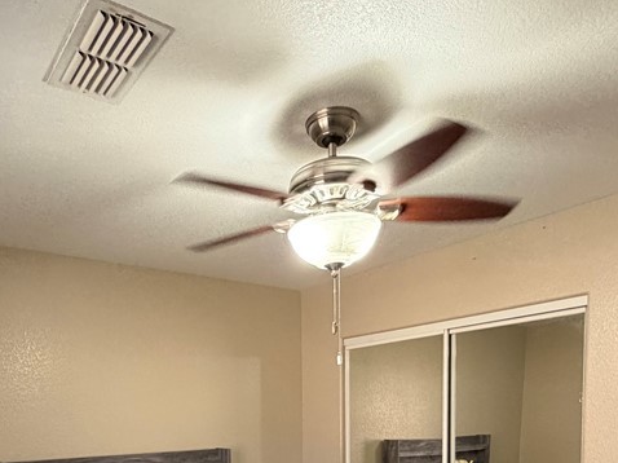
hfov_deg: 58.9
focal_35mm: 30
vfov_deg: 41.3
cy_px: 453
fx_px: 535
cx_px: 217
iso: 400
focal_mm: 2.22
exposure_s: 1/60
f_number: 2.2
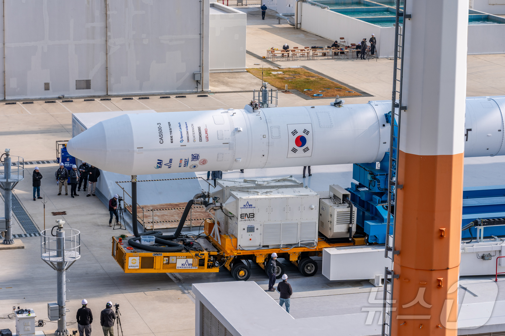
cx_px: 252
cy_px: 168
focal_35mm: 107
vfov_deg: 12.8
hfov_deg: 19.1
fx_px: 1501
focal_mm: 107
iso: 100
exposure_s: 1/250
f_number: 9
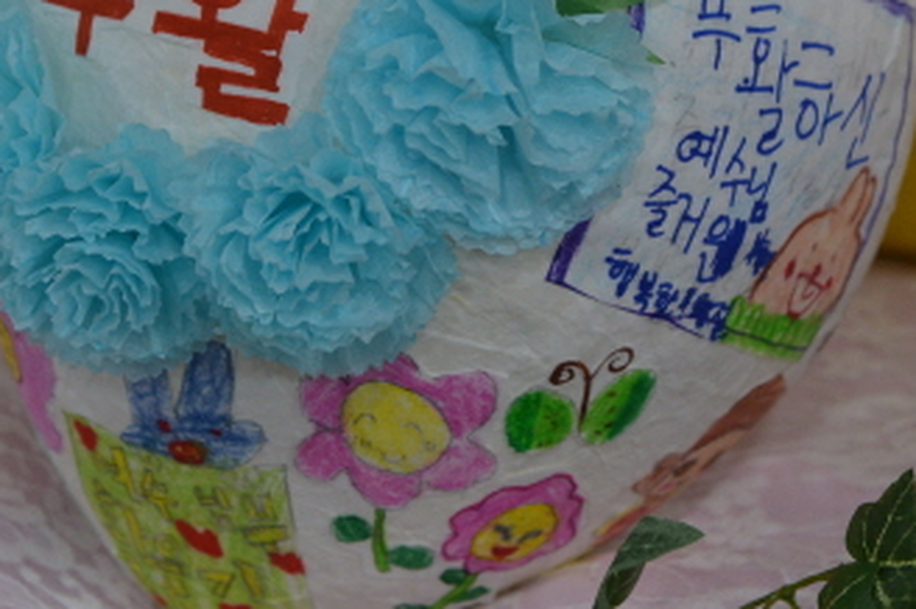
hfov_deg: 17.5
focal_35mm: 117
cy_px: -109
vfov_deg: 11.5
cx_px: 433
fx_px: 2974
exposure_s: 1/250
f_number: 4
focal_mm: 48
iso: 2000
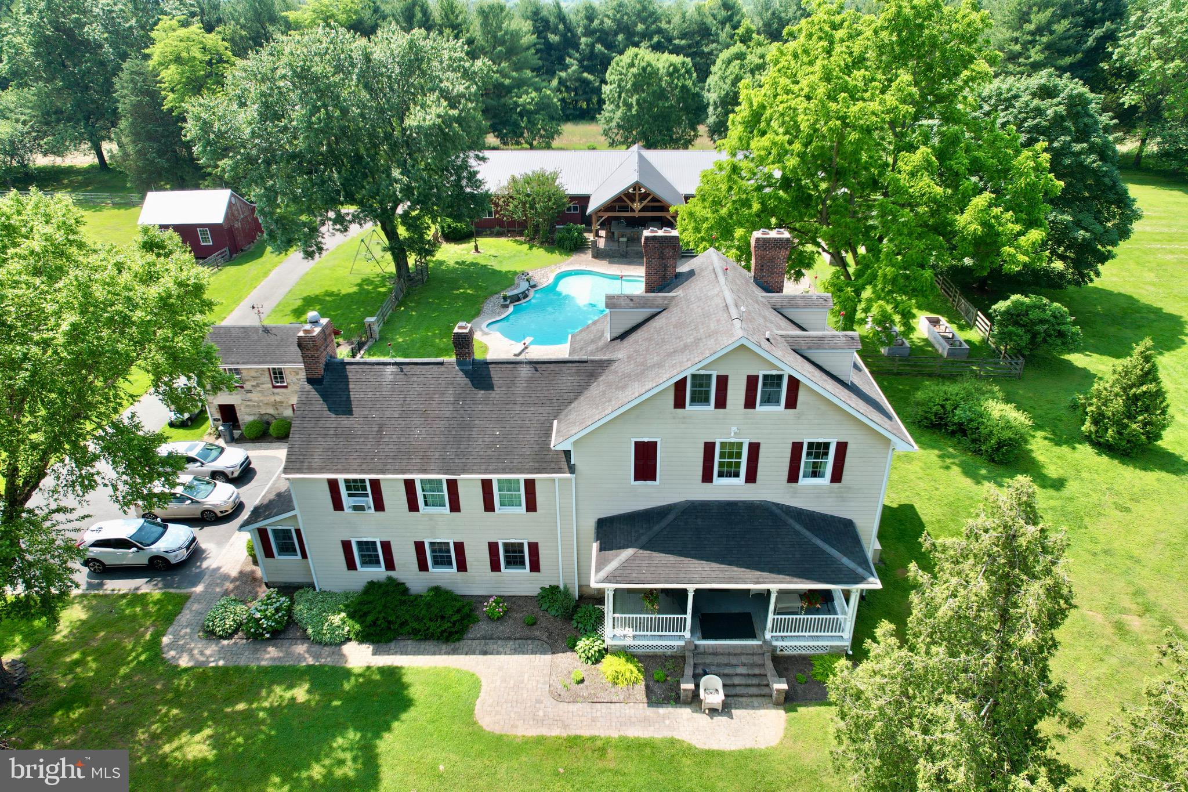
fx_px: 726
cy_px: 396
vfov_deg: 57.2
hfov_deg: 78.6
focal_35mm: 22
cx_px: 594
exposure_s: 1/640
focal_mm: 8.38
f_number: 2.8
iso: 100
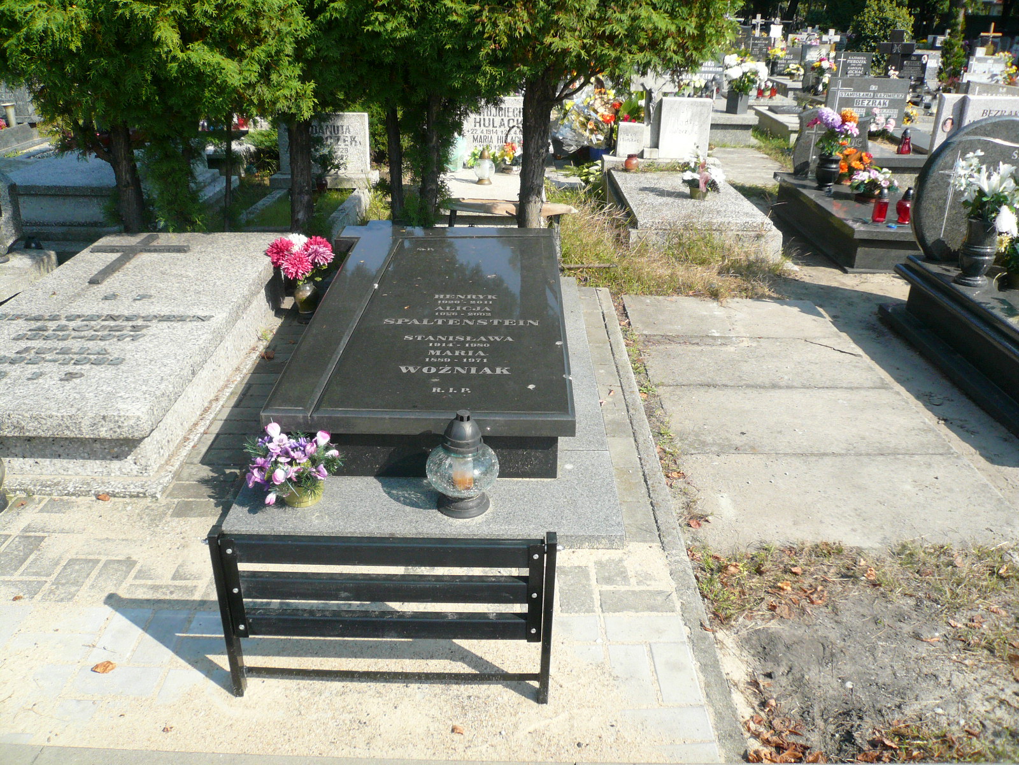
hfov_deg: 63.4
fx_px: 824
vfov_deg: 49.7
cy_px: 382
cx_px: 510
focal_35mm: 28
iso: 100
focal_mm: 4.6
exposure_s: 1/800
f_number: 2.8
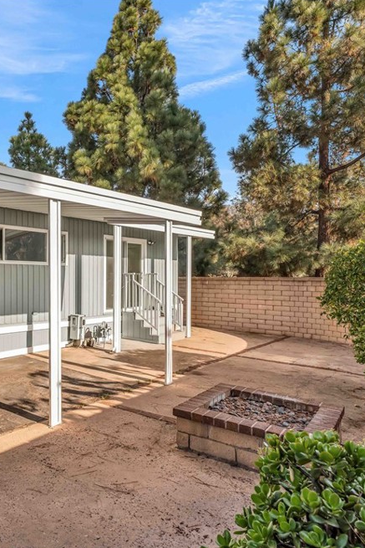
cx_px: 68
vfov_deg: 71.5
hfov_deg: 48.1
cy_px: 282
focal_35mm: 25
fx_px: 380
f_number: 8
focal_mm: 16
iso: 100
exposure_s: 1/100
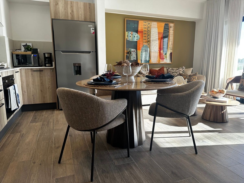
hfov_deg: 71.6
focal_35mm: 24
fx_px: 169
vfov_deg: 56.8
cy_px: 92
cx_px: 122
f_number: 1.78
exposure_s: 1/345
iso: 80
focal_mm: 6.86
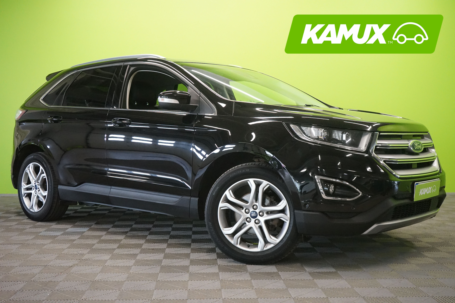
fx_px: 543
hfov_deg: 45.4
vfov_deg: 31.2
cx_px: 228
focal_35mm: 43
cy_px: 152
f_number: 5.6
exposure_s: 1/320
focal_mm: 43
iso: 6400
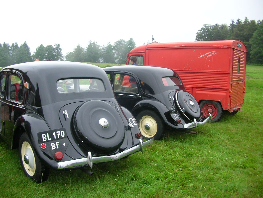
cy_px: 99
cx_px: 132
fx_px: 266
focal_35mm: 35
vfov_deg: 40.7
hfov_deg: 52.6
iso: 55
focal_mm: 5.8
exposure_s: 1/30
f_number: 2.8
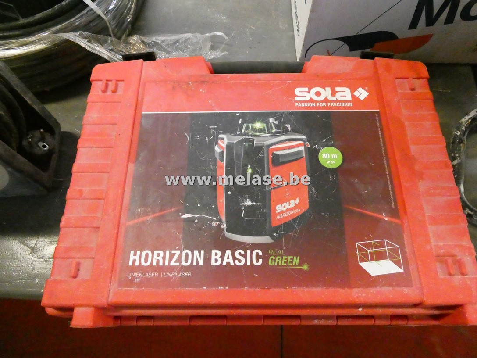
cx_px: 238
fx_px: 331
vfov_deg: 56.8
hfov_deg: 71.6
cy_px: 179
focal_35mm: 24
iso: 2500
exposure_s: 1/125
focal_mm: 4.3
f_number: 3.3
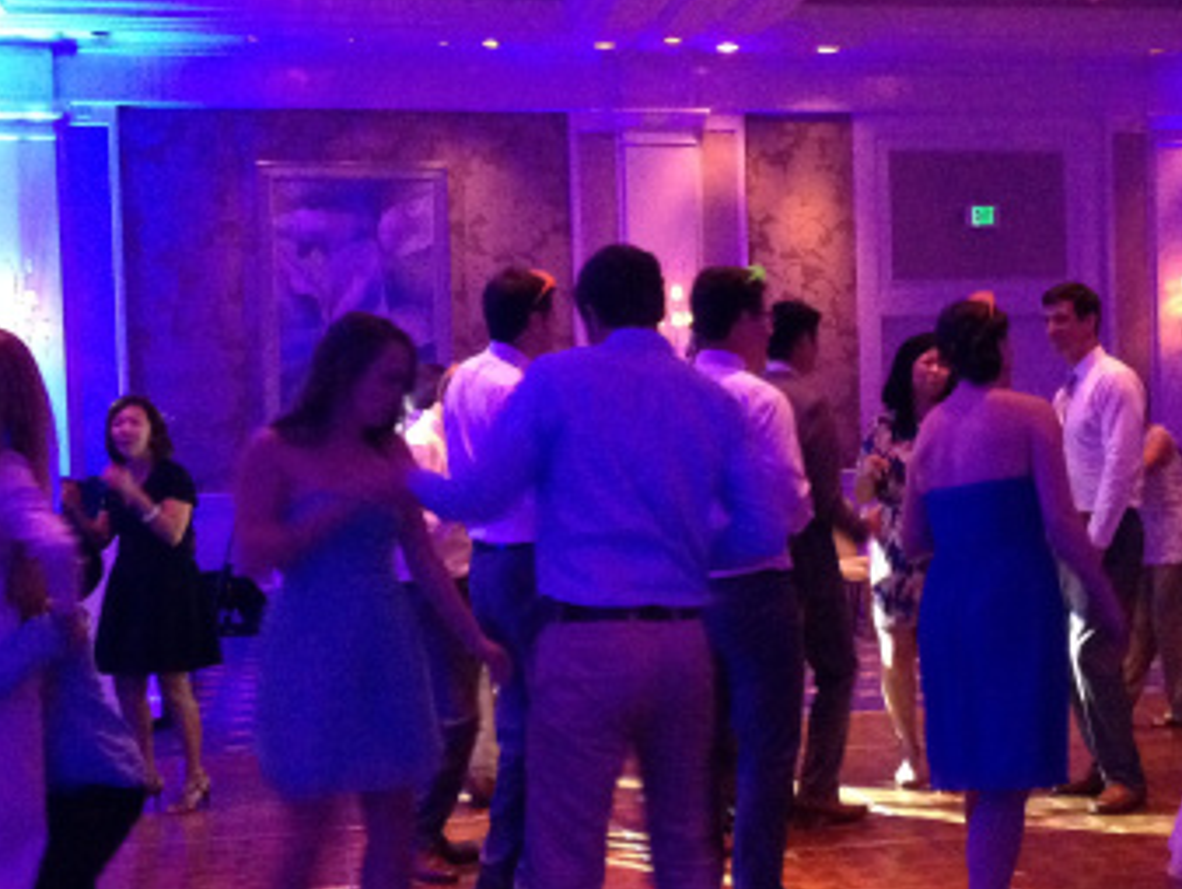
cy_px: 486
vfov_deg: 25.7
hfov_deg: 33.7
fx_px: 1948
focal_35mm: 57
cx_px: 696
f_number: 2.4
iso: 800
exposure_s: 1/15
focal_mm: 4.12
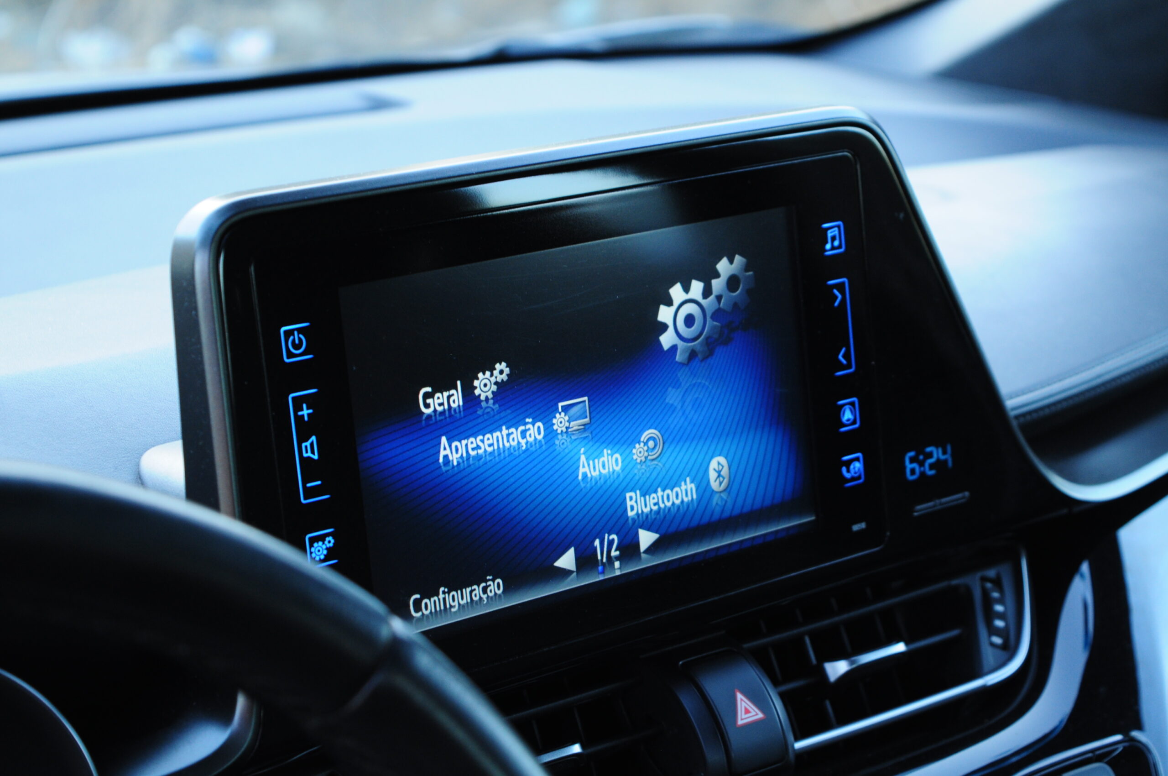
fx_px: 2673
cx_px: 584
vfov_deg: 16.5
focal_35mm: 82
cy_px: 388
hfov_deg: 24.6
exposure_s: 1/40
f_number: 5.6
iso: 500
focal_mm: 55
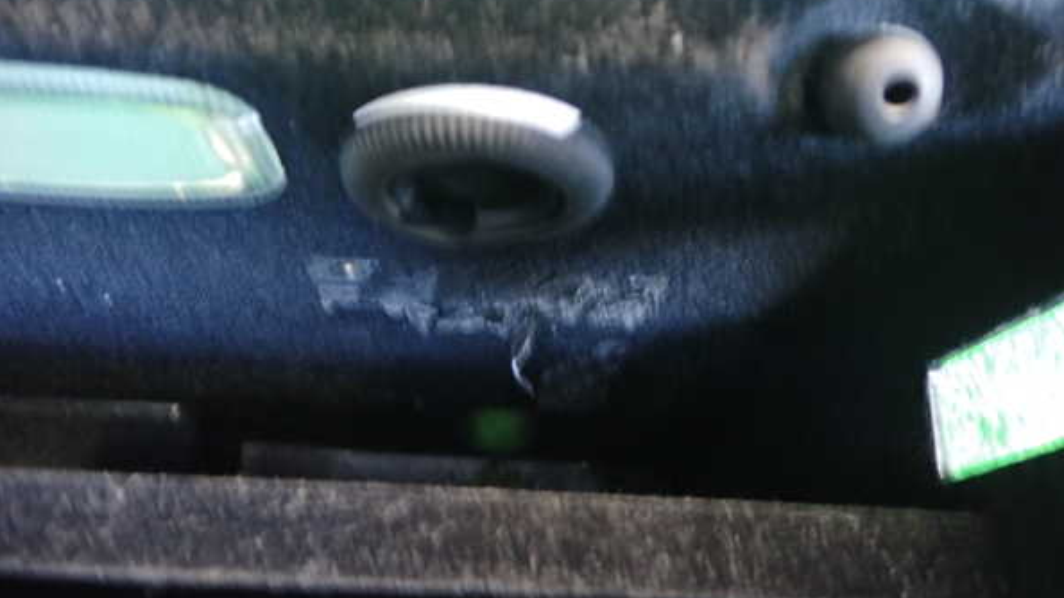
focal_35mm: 33
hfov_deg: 59.5
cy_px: 276
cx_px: 532
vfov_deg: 35.6
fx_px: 931
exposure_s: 1/15
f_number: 2.3
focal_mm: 5.4
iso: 800
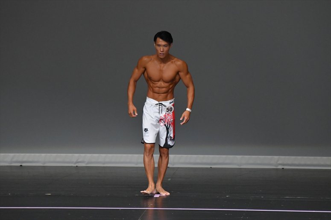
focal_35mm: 345
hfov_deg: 6.0
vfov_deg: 4.0
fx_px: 3171
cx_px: 166
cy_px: 110
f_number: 5.6
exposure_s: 1/400
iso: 4000
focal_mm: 230
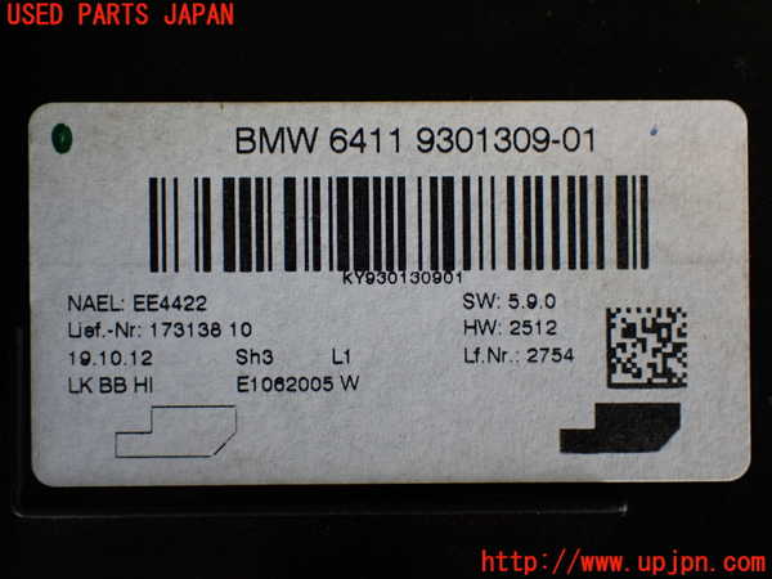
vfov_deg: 30.9
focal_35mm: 47
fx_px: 1048
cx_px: 386
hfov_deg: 40.4
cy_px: 290
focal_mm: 8.4
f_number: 3.1
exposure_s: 1/50
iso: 200
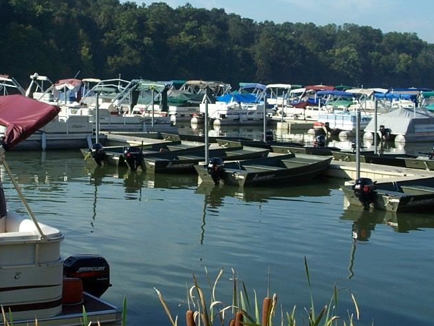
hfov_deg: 27.9
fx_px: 866
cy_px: 107
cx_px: 130
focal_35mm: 69
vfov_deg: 21.2
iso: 64
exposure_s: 1/500
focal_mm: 7.8
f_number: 4
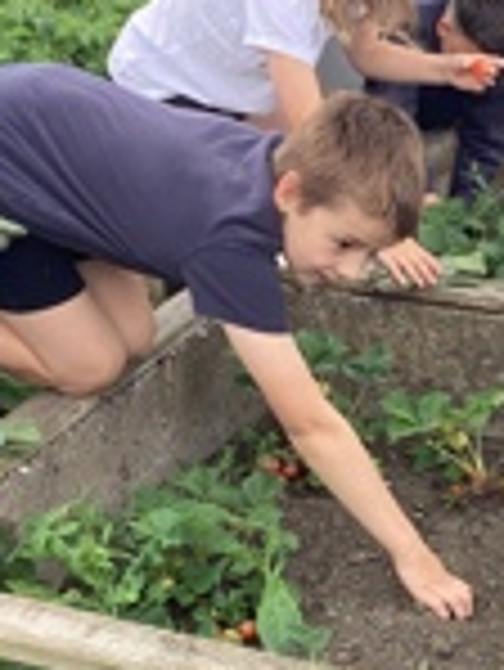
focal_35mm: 83
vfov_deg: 23.5
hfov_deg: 17.8
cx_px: 338
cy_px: 387
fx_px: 1609
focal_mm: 3.3
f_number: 2.4
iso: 25
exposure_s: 1/152
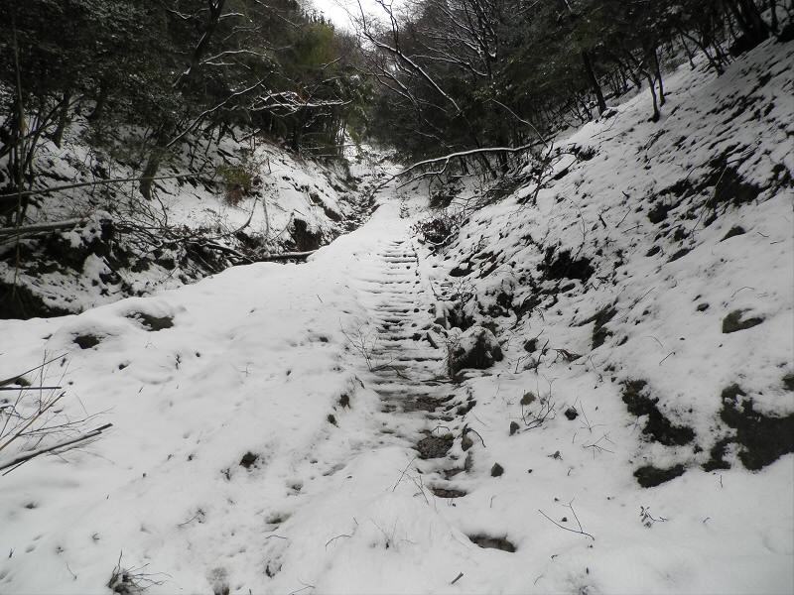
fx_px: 619
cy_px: 298
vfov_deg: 51.4
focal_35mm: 27
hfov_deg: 65.3
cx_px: 397
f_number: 3.2
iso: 64
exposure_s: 1/200
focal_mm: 4.9
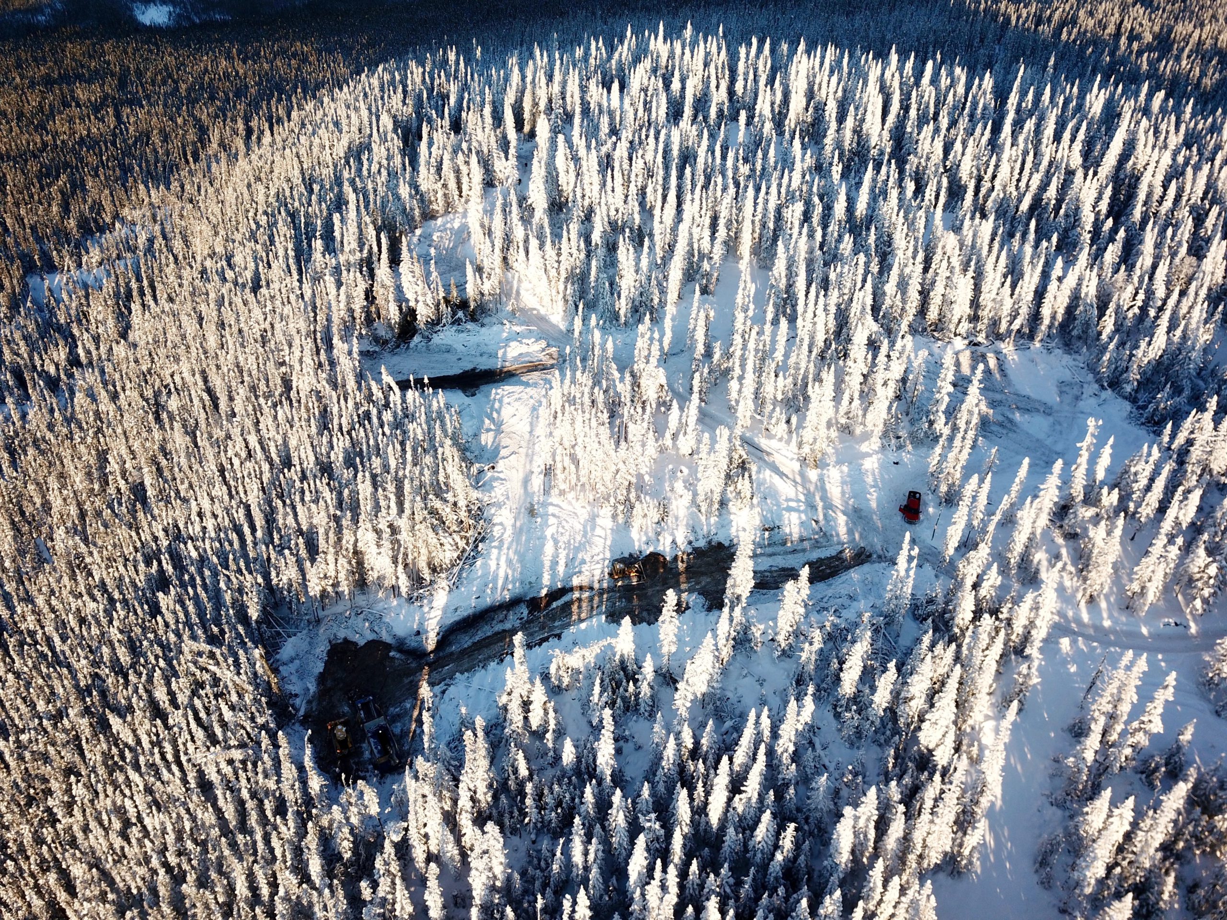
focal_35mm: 26
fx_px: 922
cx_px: 614
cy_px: 460
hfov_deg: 67.3
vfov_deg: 53.1
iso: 100
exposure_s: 1/433
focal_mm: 4.73
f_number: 2.2
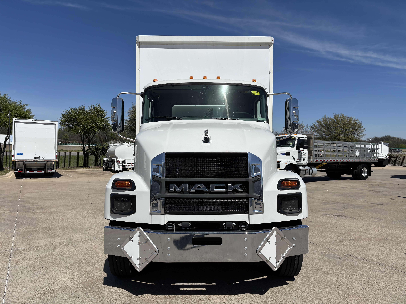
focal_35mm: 26
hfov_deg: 67.3
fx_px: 305
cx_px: 203
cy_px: 152
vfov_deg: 53.1
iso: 50
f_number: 1.6
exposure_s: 1/8333
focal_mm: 5.96
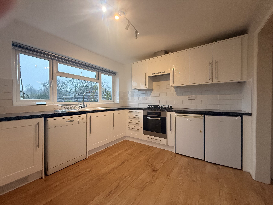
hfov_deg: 102.1
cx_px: 136
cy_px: 102
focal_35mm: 14
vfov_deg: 85.7
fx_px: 110
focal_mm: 2.22
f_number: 2.2
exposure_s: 1/100
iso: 250
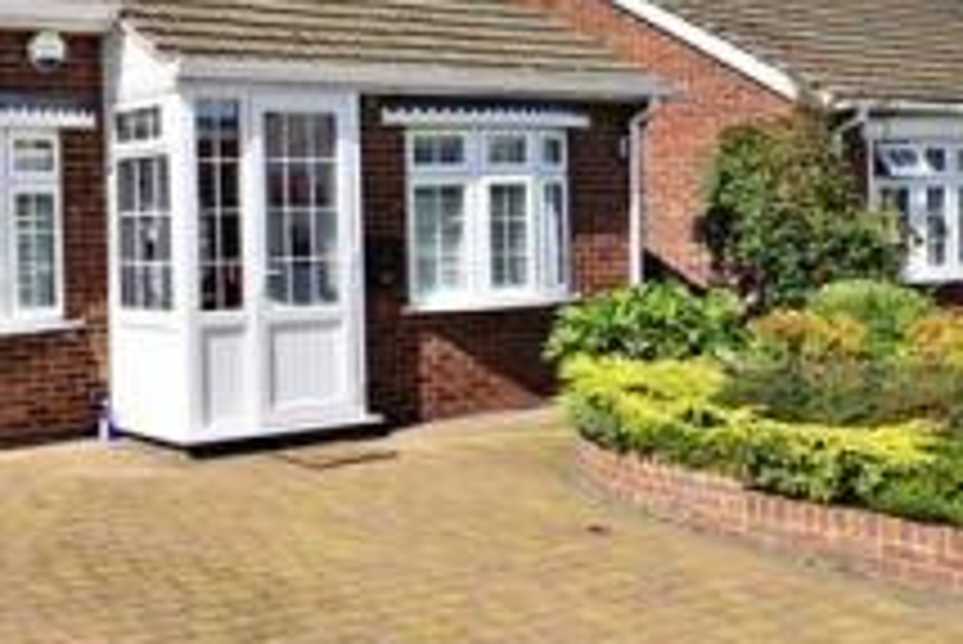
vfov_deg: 29.1
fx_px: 1231
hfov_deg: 38.0
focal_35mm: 46
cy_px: 223
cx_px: 0
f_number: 7.1
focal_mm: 10
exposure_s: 1/1000
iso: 200
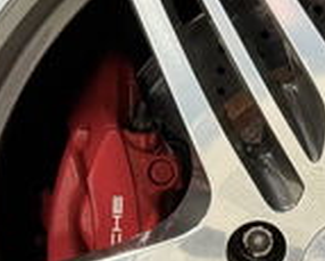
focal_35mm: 251
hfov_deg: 7.6
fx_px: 2419
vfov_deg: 6.2
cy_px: 231
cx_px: 334
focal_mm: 6.86
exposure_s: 1/33
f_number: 1.78
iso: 400
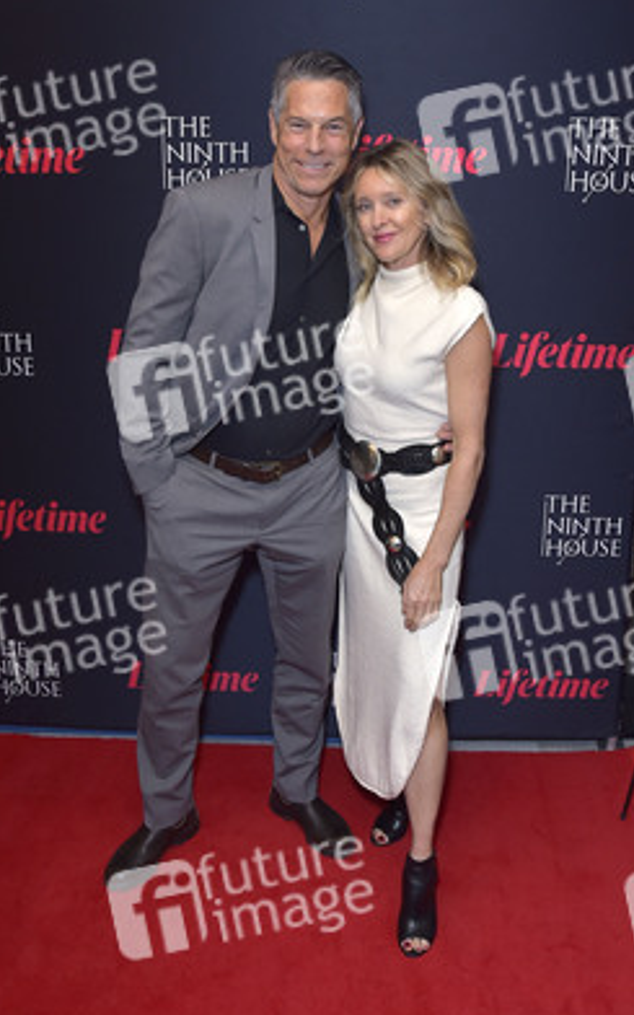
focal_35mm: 25
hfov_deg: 49.3
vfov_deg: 72.5
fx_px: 691
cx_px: 317
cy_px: 510
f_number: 6.3
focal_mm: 24
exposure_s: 1/250
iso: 1000
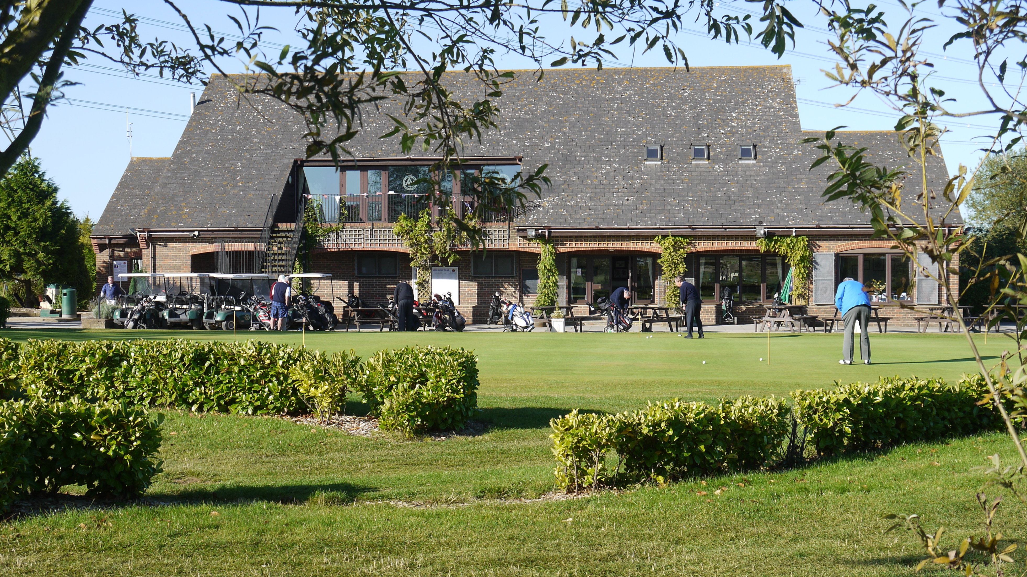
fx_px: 1498
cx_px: 510
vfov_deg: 21.8
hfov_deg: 37.8
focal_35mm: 55
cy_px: 320
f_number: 6.3
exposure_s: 1/200
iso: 100
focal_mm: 25
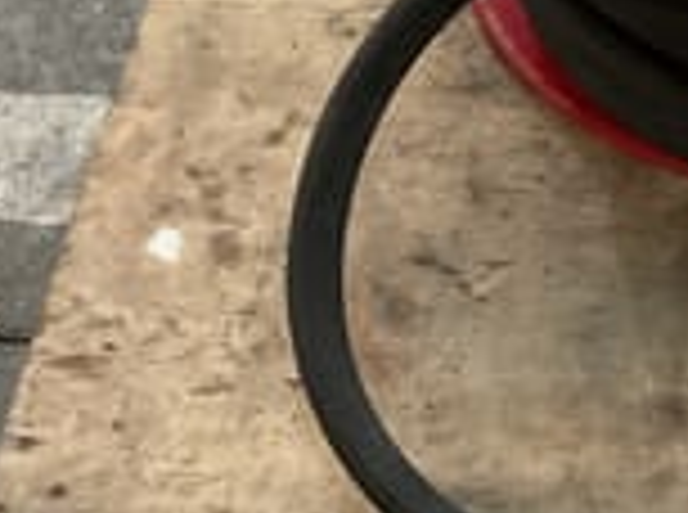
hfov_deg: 19.2
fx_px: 1884
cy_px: -7
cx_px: 877
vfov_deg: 15.2
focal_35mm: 95
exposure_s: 1/50
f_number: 1.8
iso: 250
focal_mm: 3
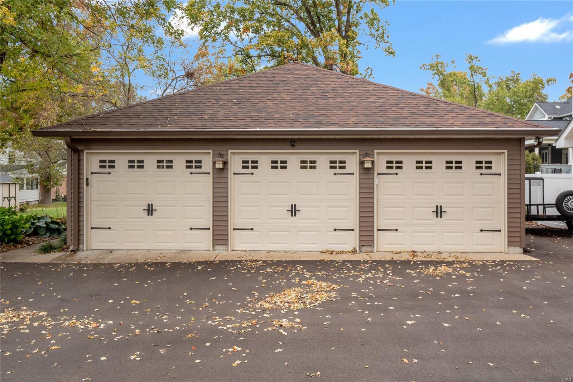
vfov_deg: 43.6
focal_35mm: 30
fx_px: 477
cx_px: 286
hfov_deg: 61.9
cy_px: 191
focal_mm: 15
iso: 400
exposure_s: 1/30
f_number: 10
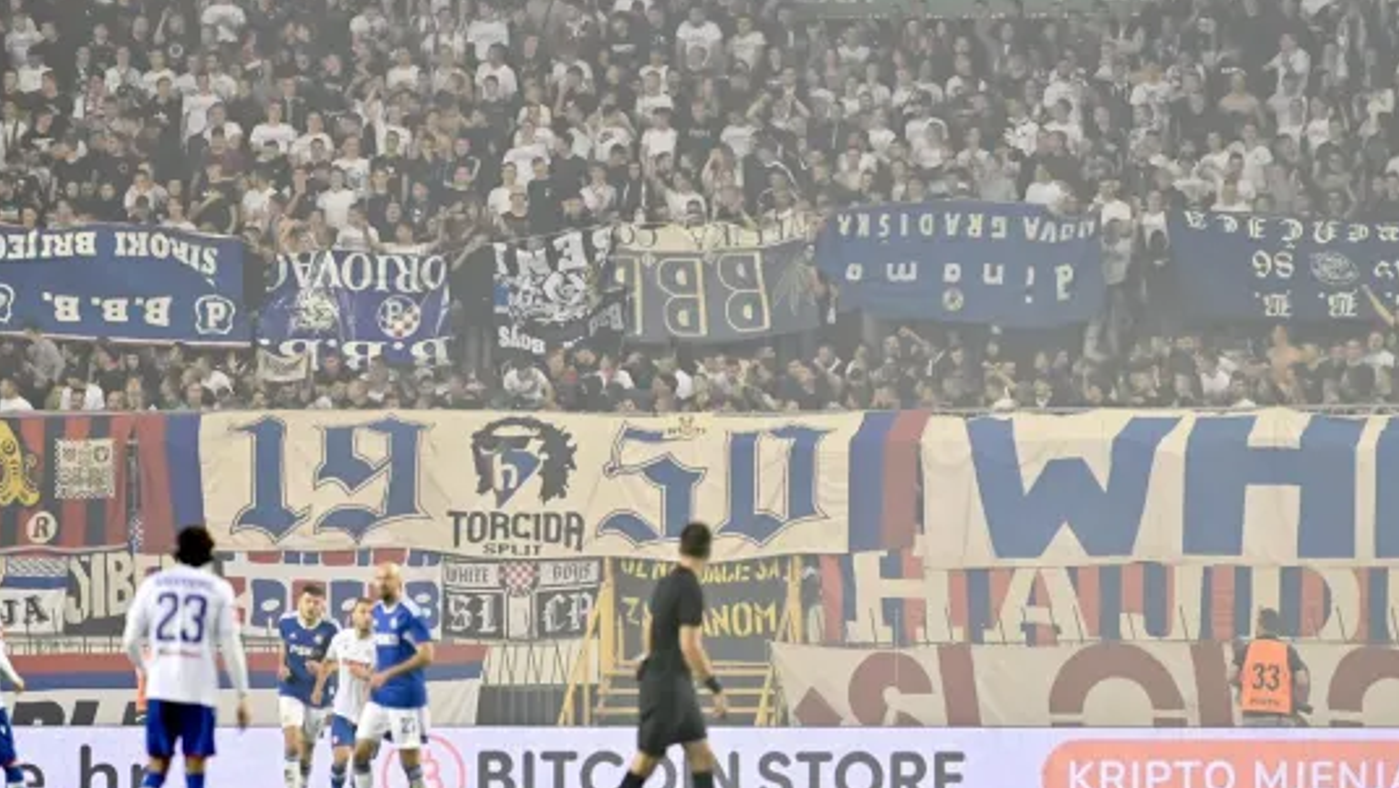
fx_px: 11022
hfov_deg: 7.3
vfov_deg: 4.1
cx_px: 629
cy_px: 278
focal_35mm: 297
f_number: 2.8
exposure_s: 1/1600
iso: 3200
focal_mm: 200
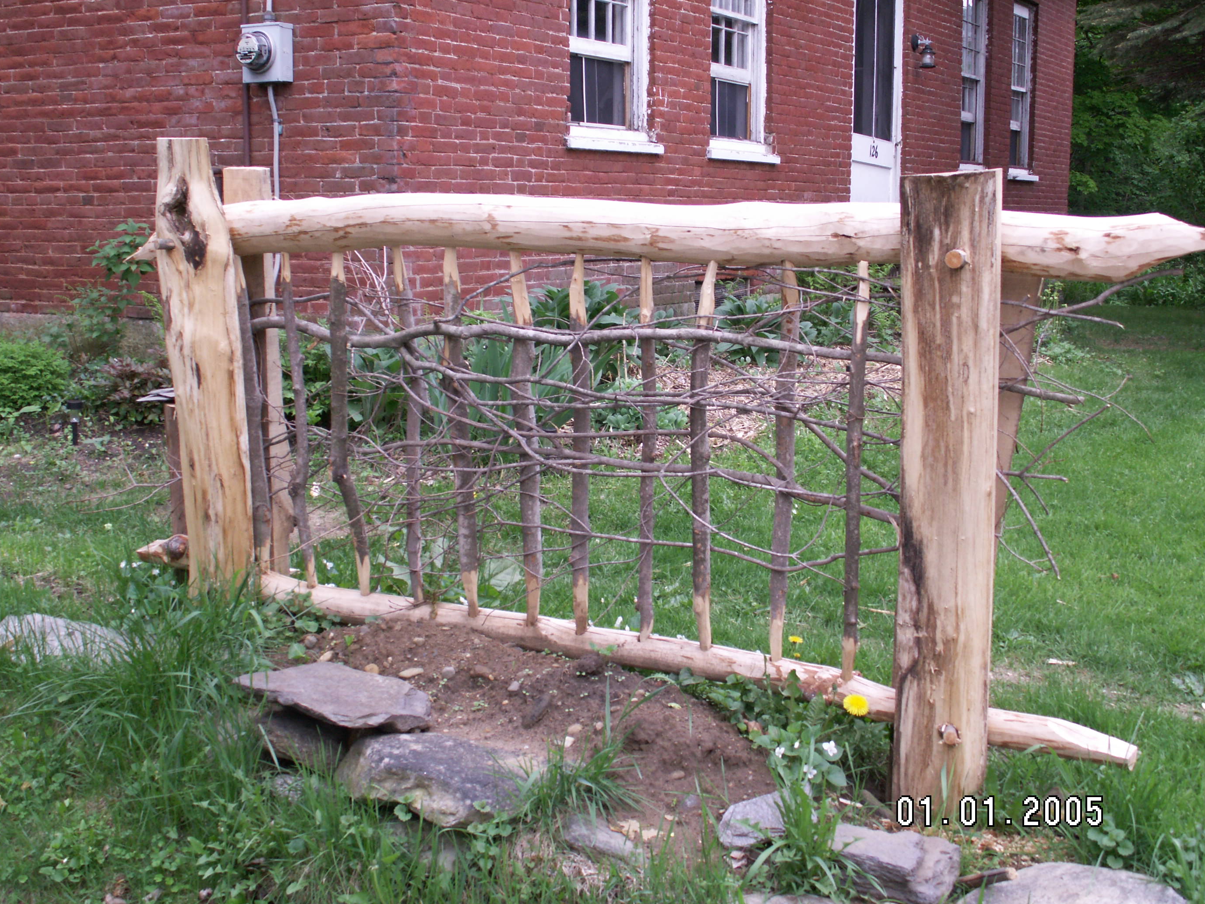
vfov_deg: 32.9
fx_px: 1532
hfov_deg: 42.9
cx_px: 606
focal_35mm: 44
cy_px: 450
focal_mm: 7.2
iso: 64
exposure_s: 1/40
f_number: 2.8
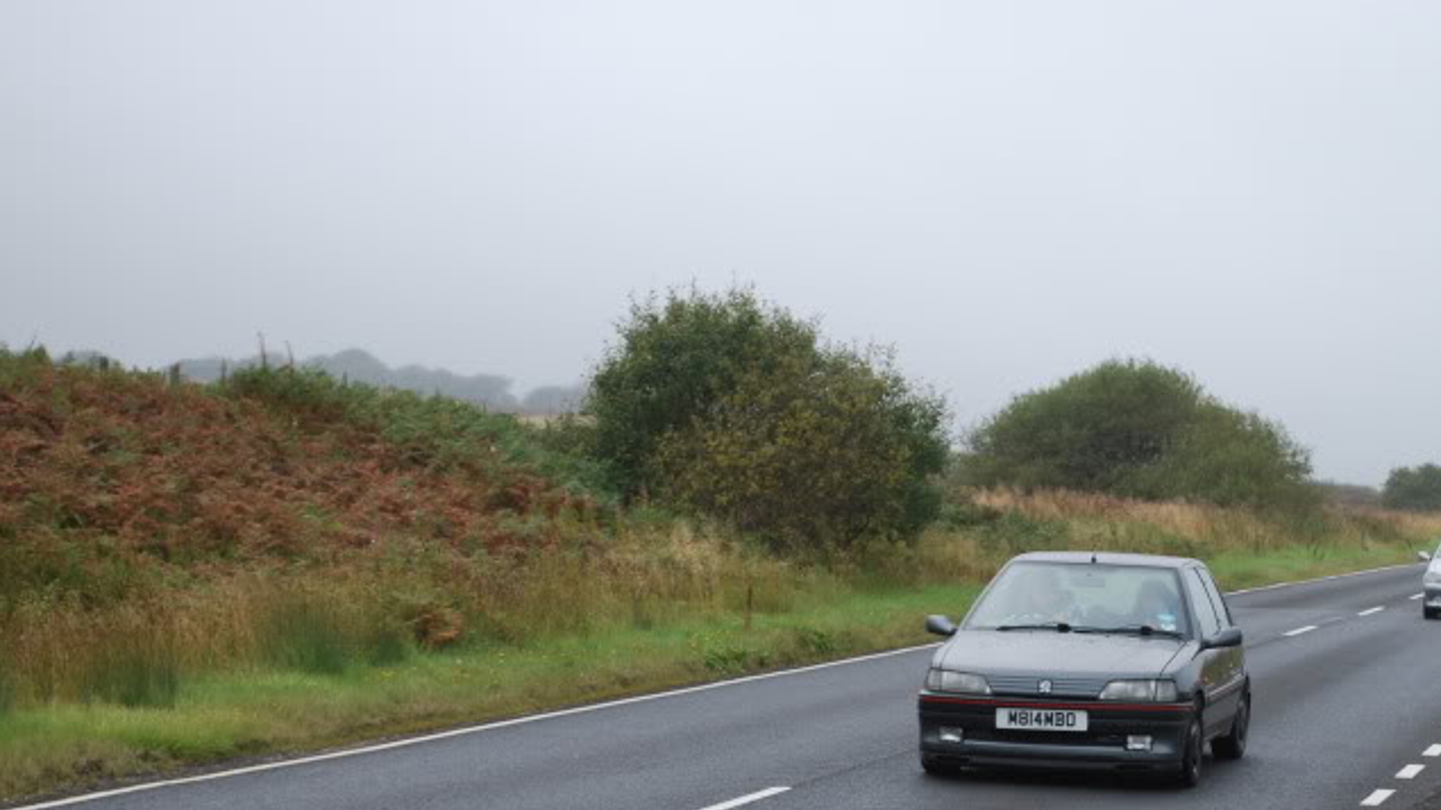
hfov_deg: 23.4
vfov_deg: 13.3
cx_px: 814
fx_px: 3477
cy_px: 584
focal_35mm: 91
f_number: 7.1
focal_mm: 46
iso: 100
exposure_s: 1/200
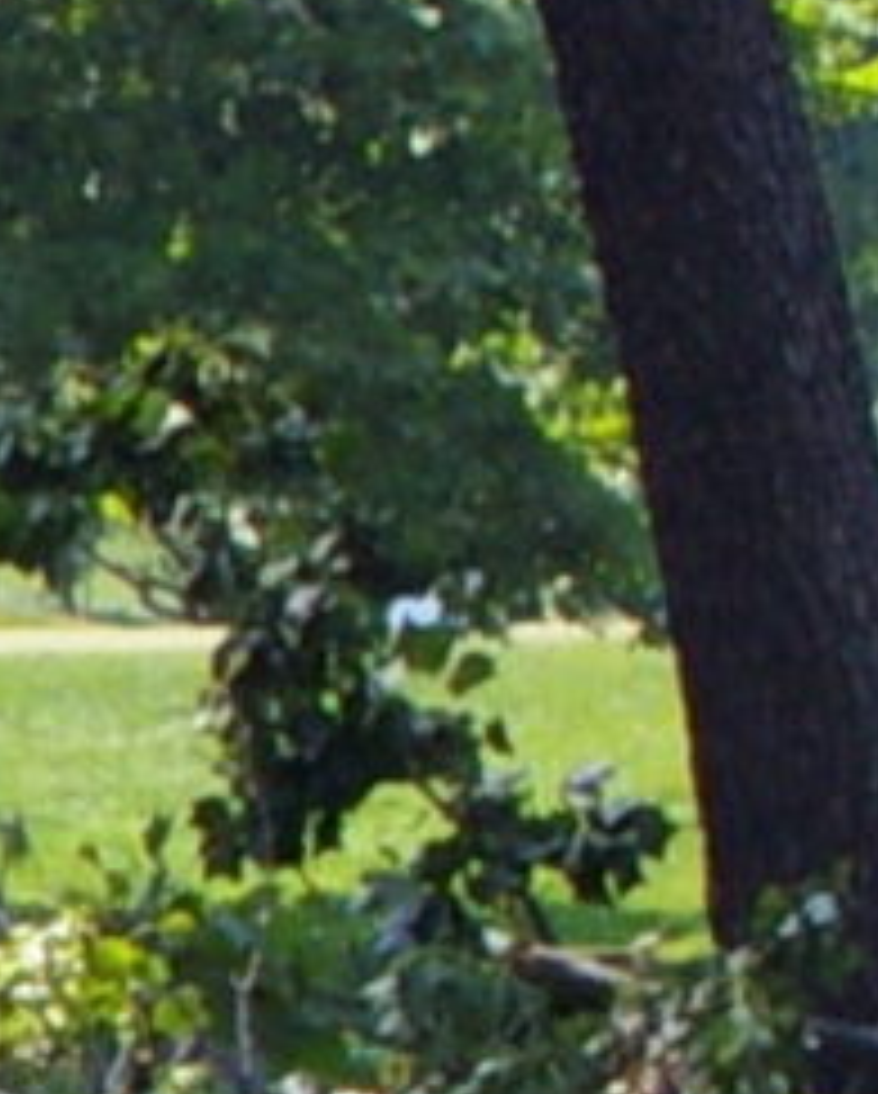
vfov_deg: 1.6
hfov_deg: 1.3
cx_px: -3120
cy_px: 1603
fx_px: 38386
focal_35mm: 1184
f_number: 8
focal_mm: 80
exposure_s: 1/350
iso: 400
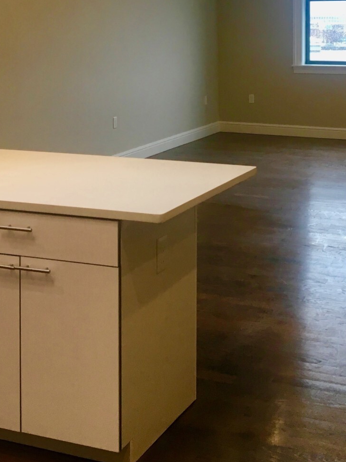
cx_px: 213
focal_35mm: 61
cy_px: 63
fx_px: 813
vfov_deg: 30.5
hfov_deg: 24.0
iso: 25
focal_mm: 4.15
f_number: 2.2
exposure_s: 1/40
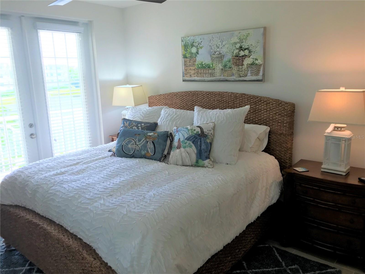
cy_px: 137
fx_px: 295
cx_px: 182
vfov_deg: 49.7
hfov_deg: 63.4
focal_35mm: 28
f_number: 1.8
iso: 25
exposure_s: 1/120
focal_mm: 3.99
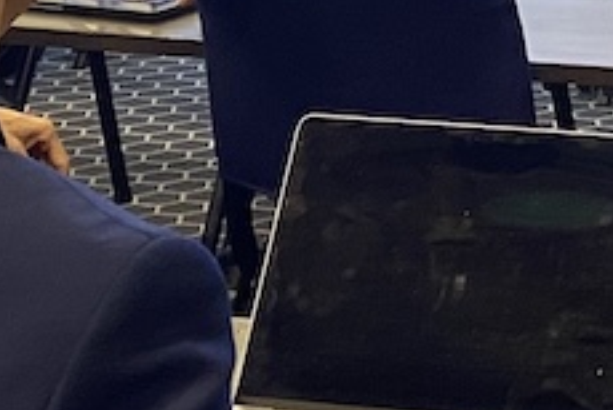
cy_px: -594
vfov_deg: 7.6
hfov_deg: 11.8
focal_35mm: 169
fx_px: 2881
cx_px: 837
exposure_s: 1/50
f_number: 1.8
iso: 100
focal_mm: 4.25
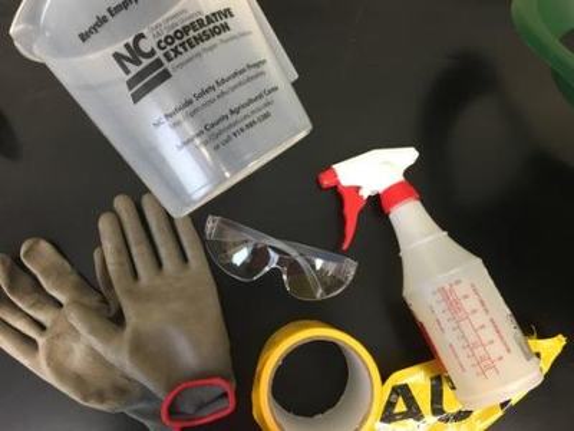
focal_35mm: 29
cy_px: 216
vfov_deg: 48.2
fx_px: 481
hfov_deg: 61.7
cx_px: 287
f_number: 2.2
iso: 200
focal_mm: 4.15
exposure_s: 1/24
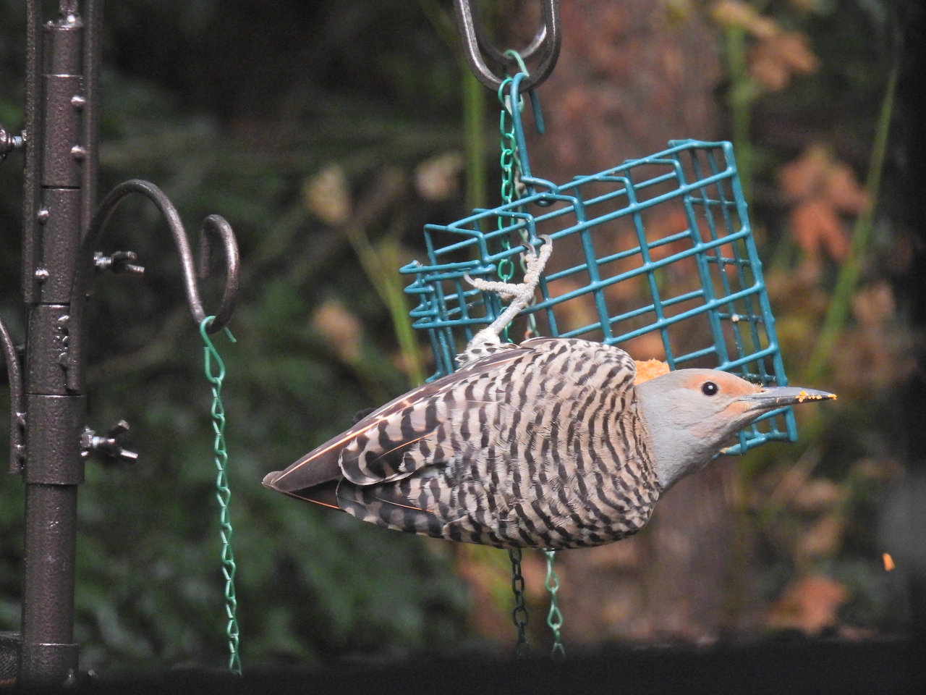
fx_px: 22738
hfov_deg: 2.3
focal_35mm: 850
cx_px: 463
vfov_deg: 1.7
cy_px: 348
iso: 800
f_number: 5.6
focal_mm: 152
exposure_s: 1/160
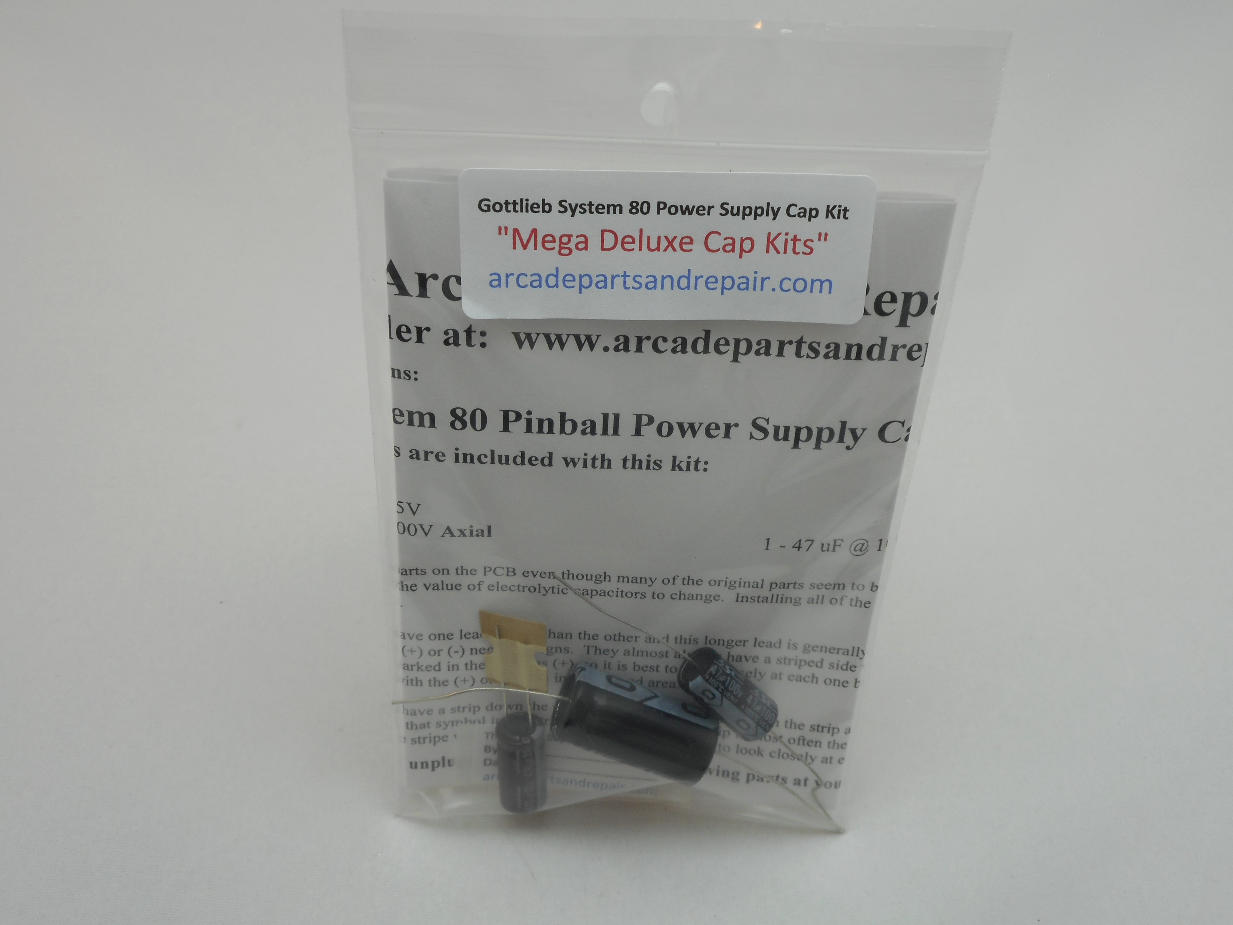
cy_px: 462
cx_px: 616
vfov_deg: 36.8
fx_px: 1389
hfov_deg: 47.9
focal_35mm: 39
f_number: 4.5
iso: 80
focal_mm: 6.9
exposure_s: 1/40
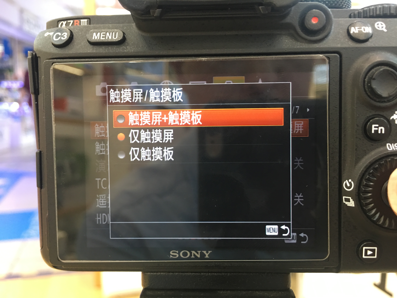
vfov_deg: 48.2
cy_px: 149
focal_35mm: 29
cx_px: 198
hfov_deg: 61.7
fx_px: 333
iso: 80
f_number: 2.2
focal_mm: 4.15
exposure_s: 1/17
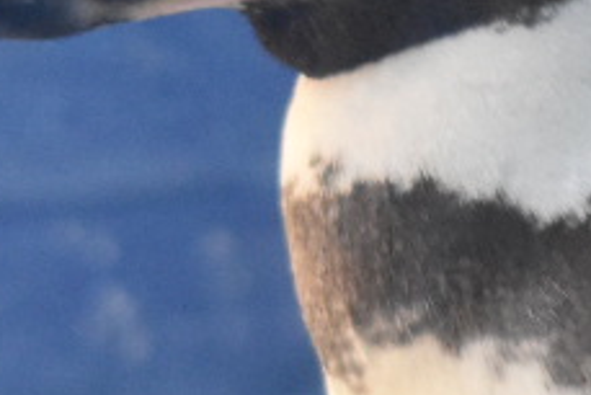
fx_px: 9051
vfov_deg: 2.5
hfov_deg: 3.7
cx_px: 648
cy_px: 645
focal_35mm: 551
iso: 3200
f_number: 5.6
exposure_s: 1/320
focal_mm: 52
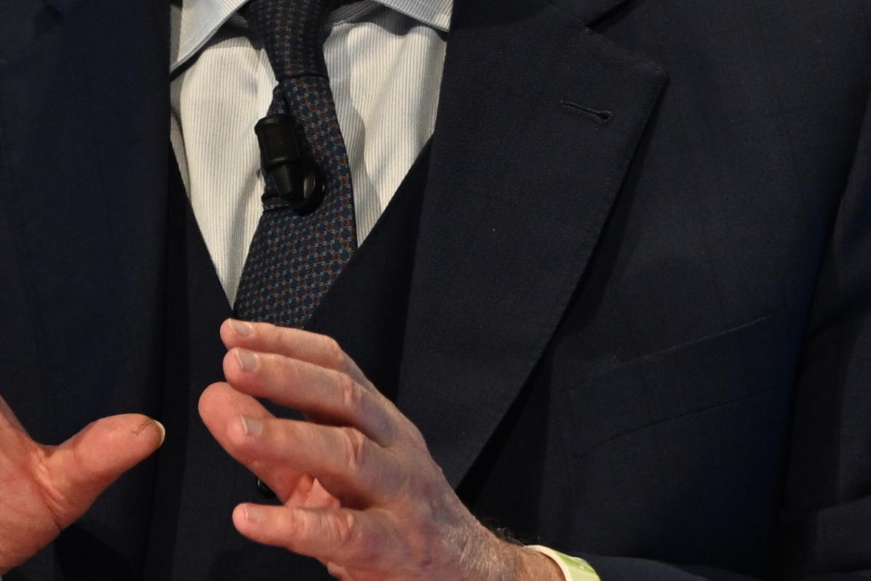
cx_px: 355
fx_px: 11177
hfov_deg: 4.5
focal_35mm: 462
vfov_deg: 3.0
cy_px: 50
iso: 1600
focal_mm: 120
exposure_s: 1/250
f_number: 4
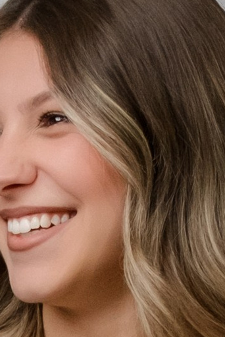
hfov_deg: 4.1
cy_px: 744
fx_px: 3159
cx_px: -132
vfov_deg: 5.9
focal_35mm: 337
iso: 1250
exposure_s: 1/200
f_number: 10
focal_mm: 30
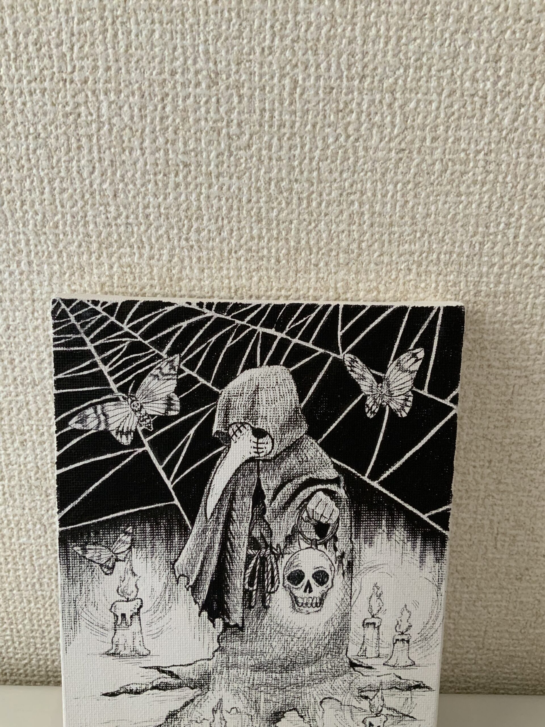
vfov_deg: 61.7
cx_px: 272
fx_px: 609
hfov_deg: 48.2
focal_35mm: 29
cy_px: 364
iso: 160
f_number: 1.8
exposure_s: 1/60
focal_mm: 3
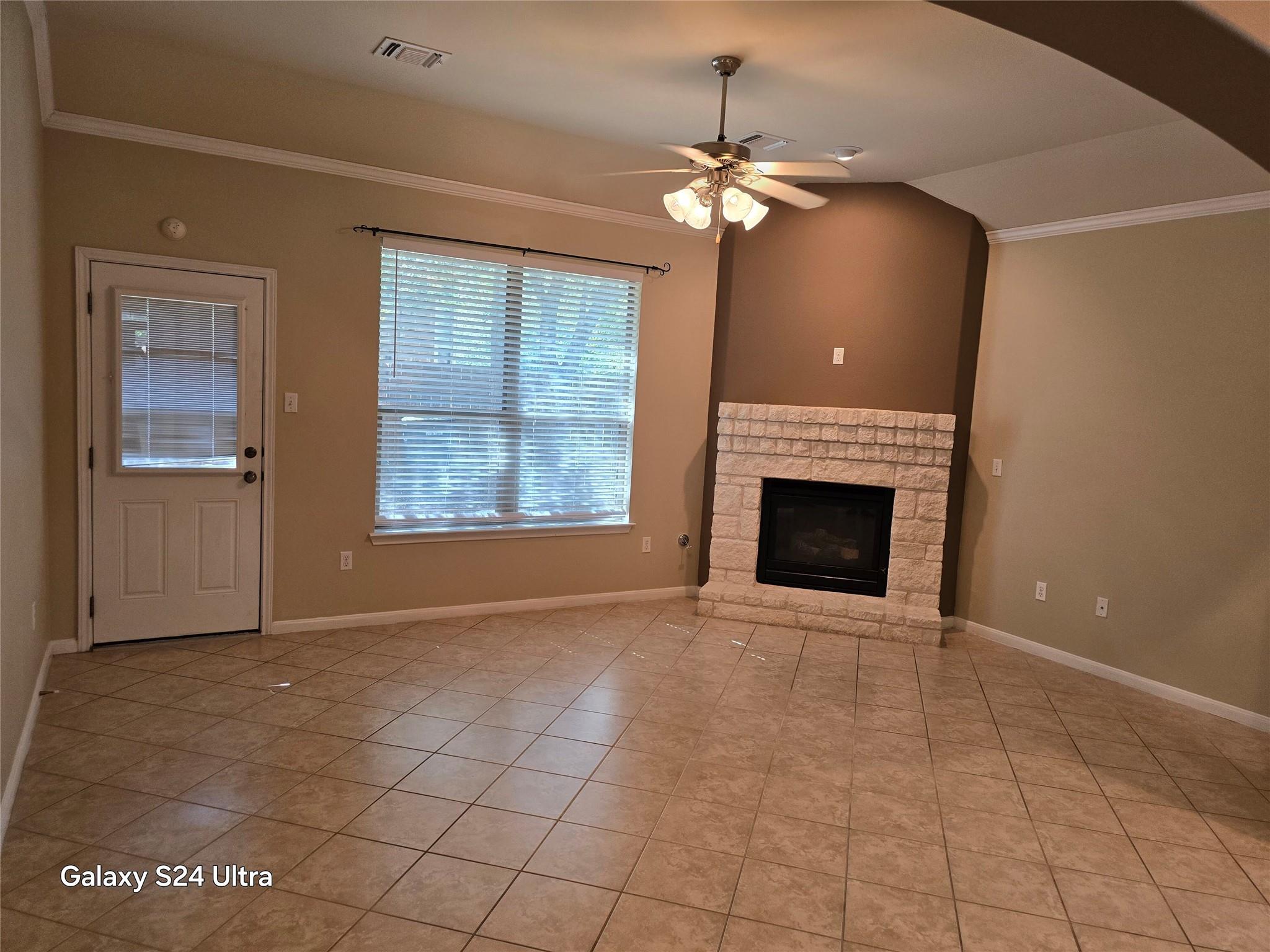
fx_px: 844
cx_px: 635
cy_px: 476
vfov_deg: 58.9
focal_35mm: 23
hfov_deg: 73.9
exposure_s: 1/120
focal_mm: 6.3
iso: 200
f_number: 1.7
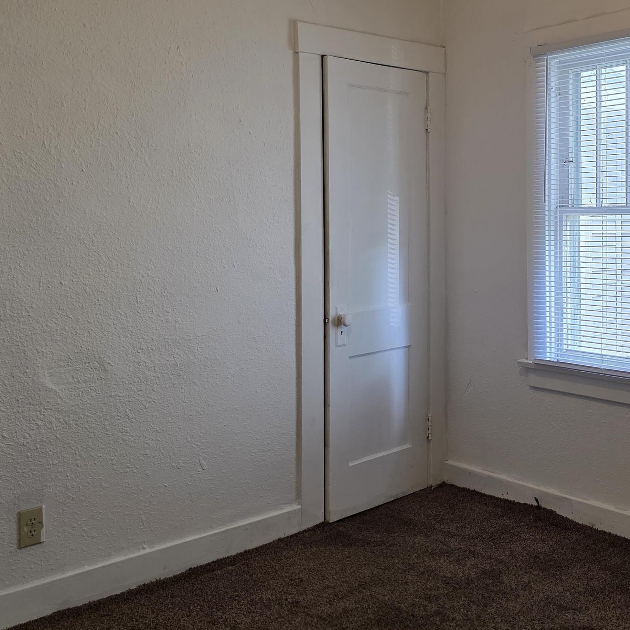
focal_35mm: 41
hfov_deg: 39.4
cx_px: 501
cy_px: 239
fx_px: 844
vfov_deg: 40.7
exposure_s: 1/120
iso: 160
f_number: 1.7
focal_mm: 6.3
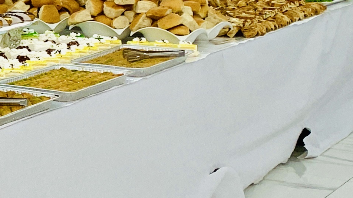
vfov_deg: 10.0
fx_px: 1123
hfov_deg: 15.8
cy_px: 16
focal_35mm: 120
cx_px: -232
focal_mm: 4.25
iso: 50
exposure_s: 1/50
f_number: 1.8
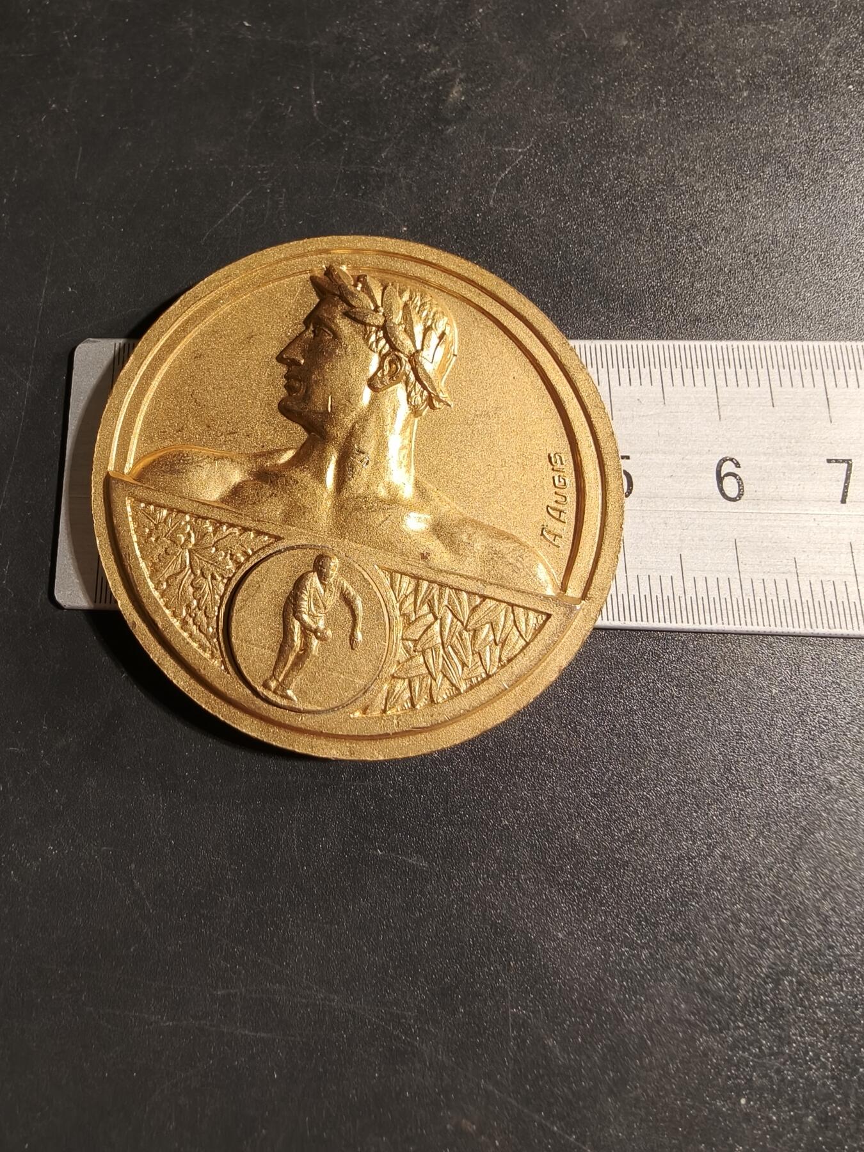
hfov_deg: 58.9
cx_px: 432
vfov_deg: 73.9
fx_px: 765
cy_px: 576
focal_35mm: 23
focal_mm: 2.32
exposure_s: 1/100
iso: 125
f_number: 2
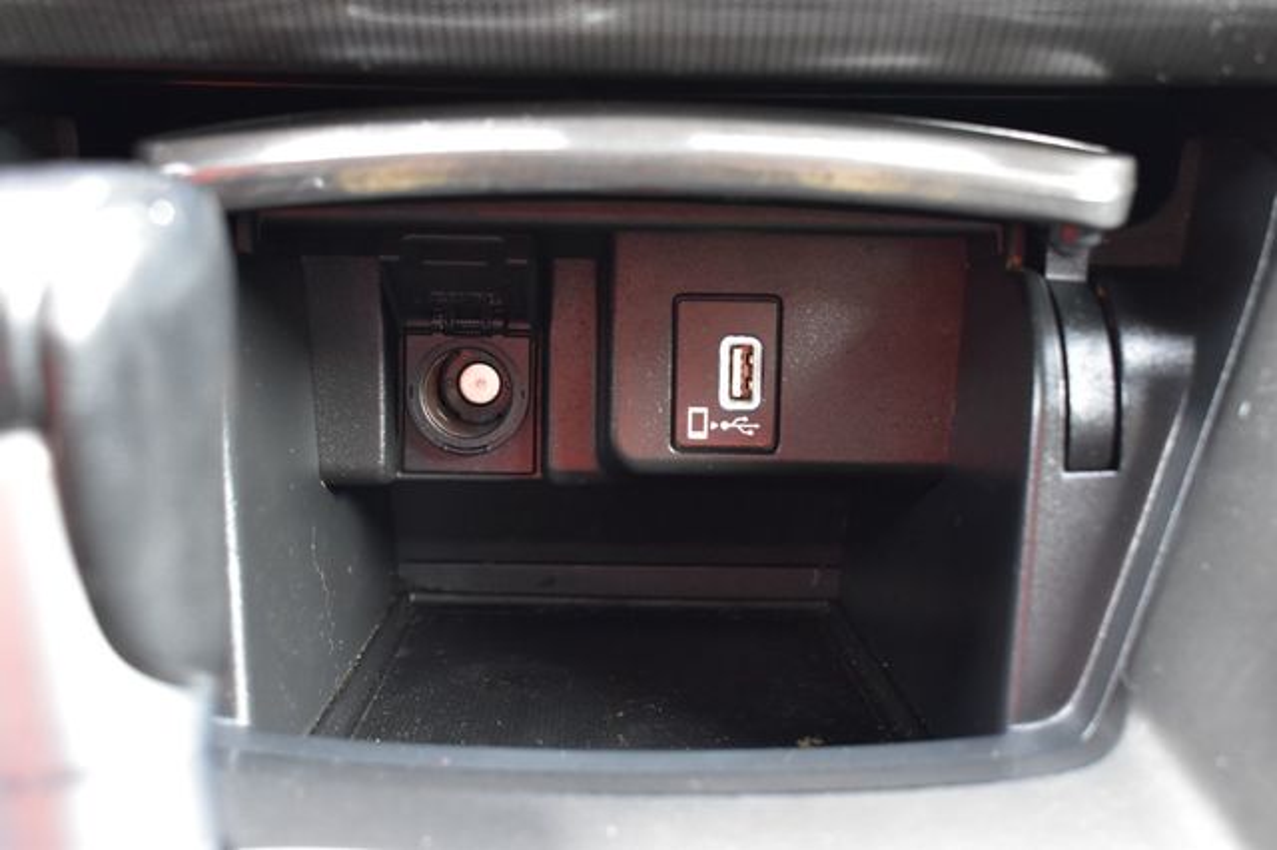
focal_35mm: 40
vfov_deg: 33.0
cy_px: 425
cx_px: 638
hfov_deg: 47.9
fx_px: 1436
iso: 1600
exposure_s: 1/15
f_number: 5.6
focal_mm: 27
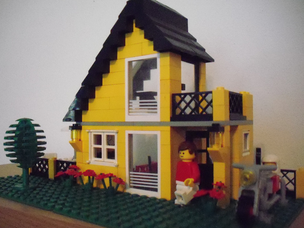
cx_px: 152
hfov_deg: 49.0
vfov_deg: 37.7
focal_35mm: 38
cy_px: 114
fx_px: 334
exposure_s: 1/100
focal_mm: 6.3
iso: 1600
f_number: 3.5
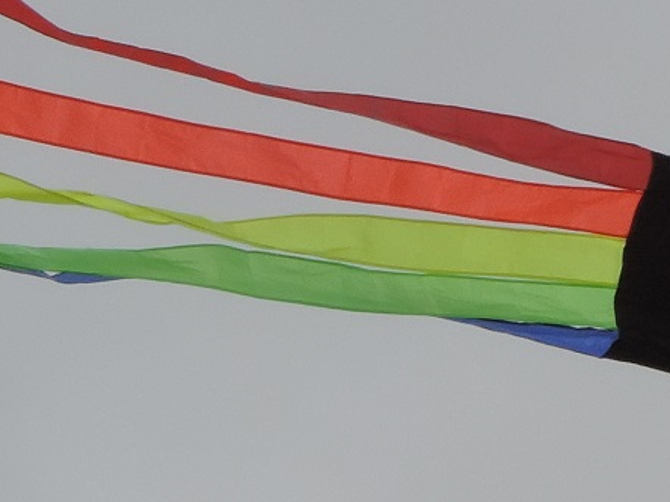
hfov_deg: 2.3
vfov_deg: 1.7
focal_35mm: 855
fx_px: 16549
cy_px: 80
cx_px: 991
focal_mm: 27.6
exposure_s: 1/1000
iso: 80
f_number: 4.4
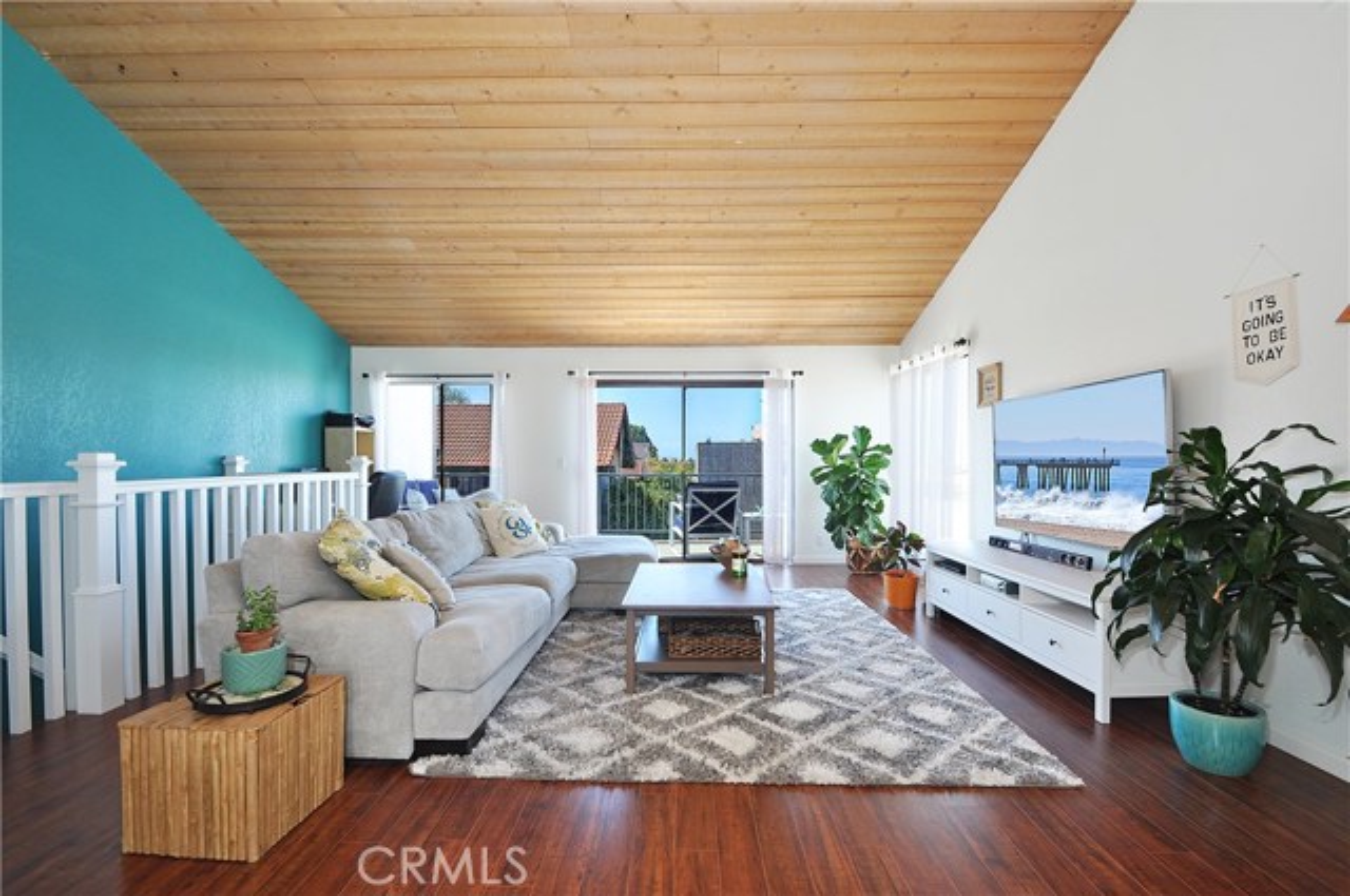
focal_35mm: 15
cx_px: 675
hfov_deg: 100.5
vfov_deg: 77.2
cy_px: 448
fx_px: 562
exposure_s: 1/25
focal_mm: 10
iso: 250
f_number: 8
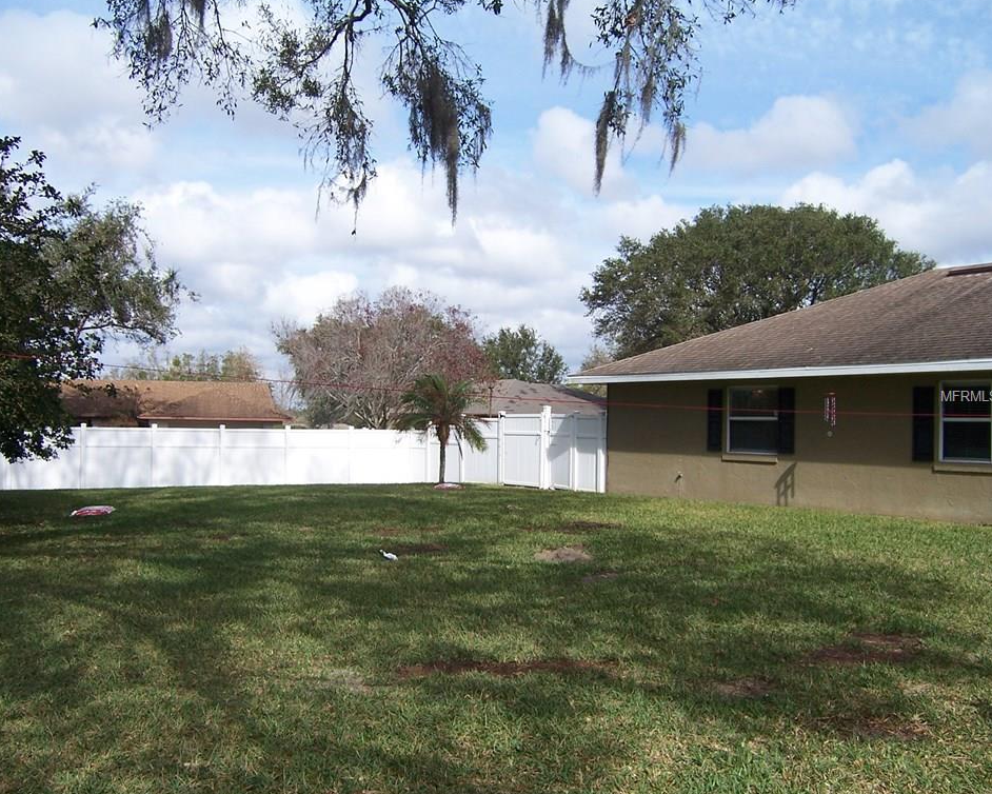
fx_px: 1028
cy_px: 397
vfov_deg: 42.2
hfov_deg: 51.5
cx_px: 465
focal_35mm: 35
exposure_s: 1/1000
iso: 80
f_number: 3.4
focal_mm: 5.5
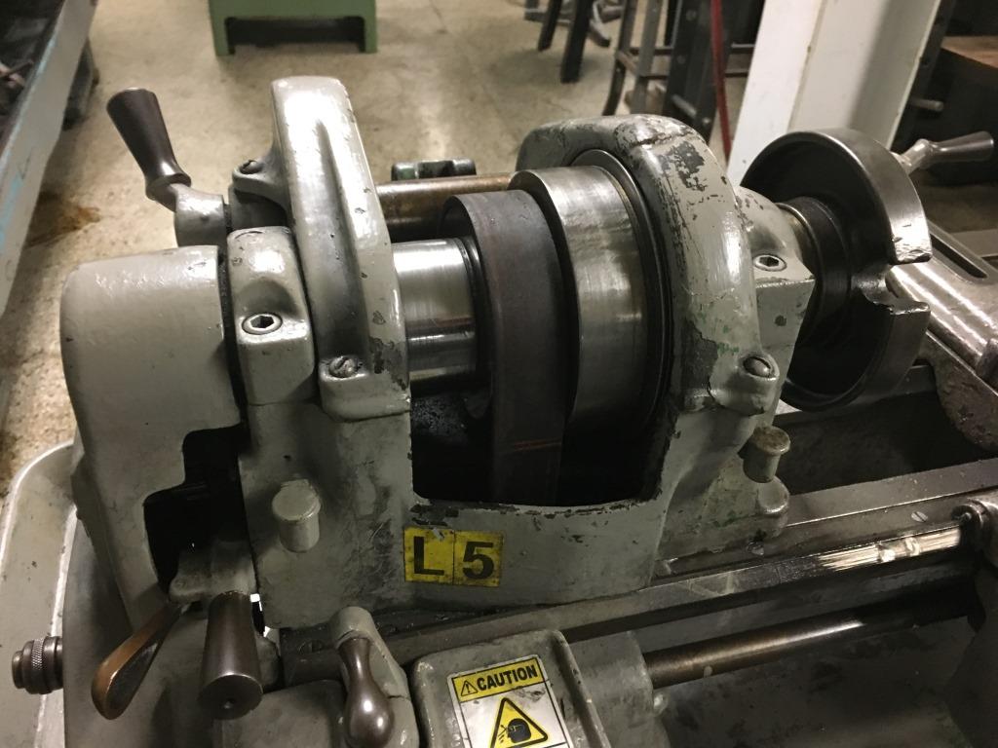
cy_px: 374
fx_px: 836
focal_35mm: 29
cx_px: 499
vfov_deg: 48.2
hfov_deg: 61.7
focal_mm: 4.15
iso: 200
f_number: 2.2
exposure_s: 1/15
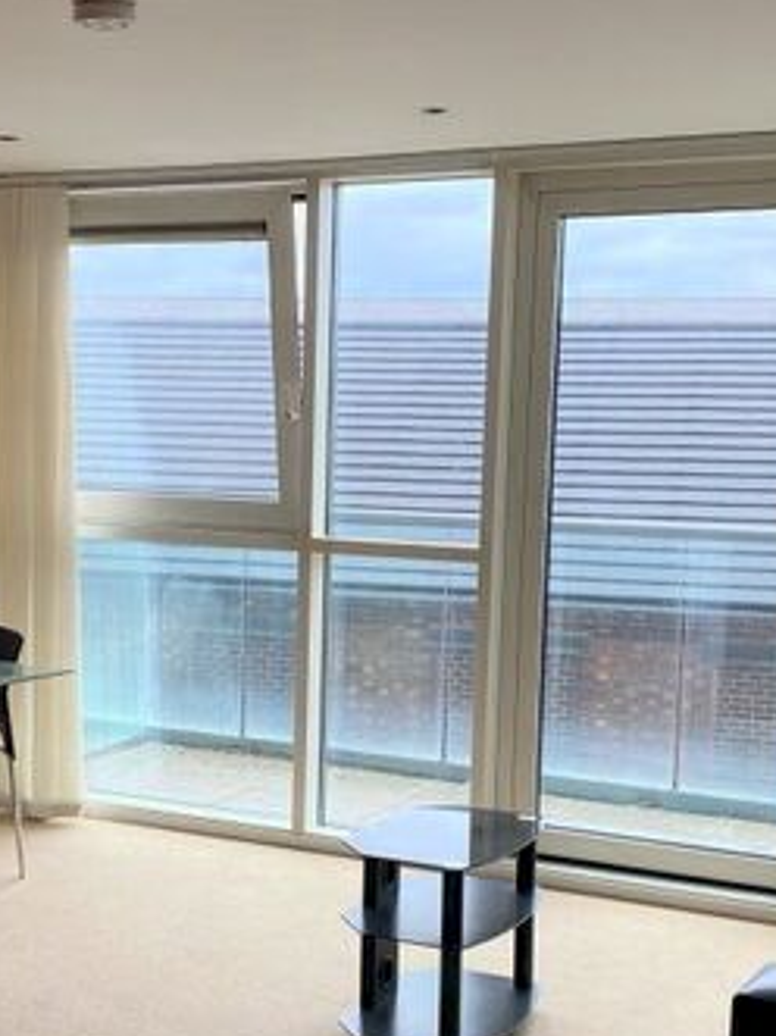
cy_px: 649
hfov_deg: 26.5
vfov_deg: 34.8
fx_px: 1645
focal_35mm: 55
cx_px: 307
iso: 32
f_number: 1.8
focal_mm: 4.25
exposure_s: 1/209
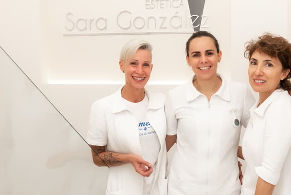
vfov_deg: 32.7
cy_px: 95
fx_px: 332
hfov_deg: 47.1
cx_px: 176
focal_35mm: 41
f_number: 8
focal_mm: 28
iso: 200
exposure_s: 1/60
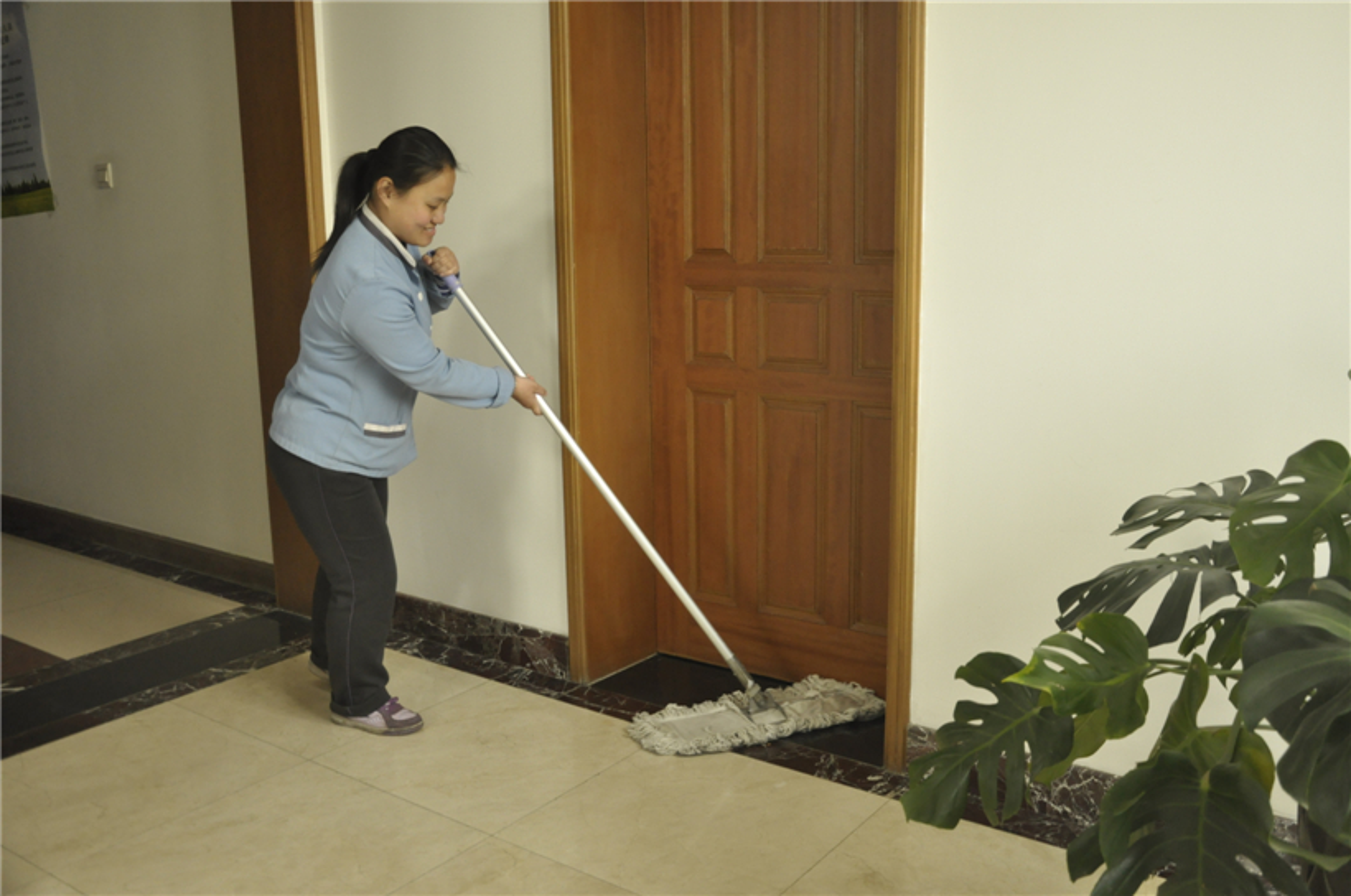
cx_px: 676
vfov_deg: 41.6
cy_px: 448
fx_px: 1180
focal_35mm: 32
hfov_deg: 59.6
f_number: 5
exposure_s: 1/80
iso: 800
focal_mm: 21
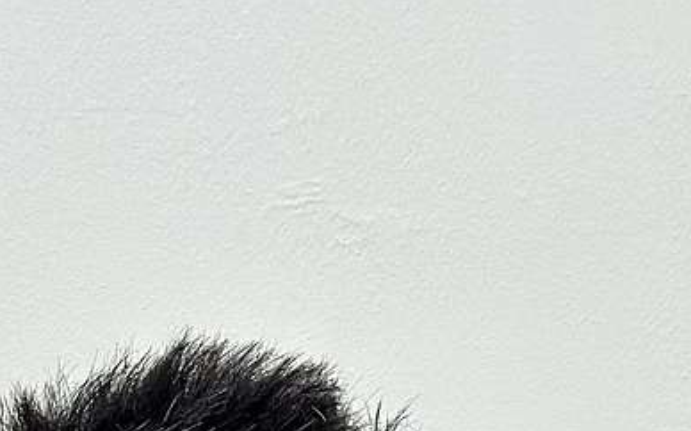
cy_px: 1179
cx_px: 160
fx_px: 3557
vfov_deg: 6.5
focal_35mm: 189
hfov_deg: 11.1
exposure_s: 1/51
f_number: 1.78
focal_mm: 6.86
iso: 250
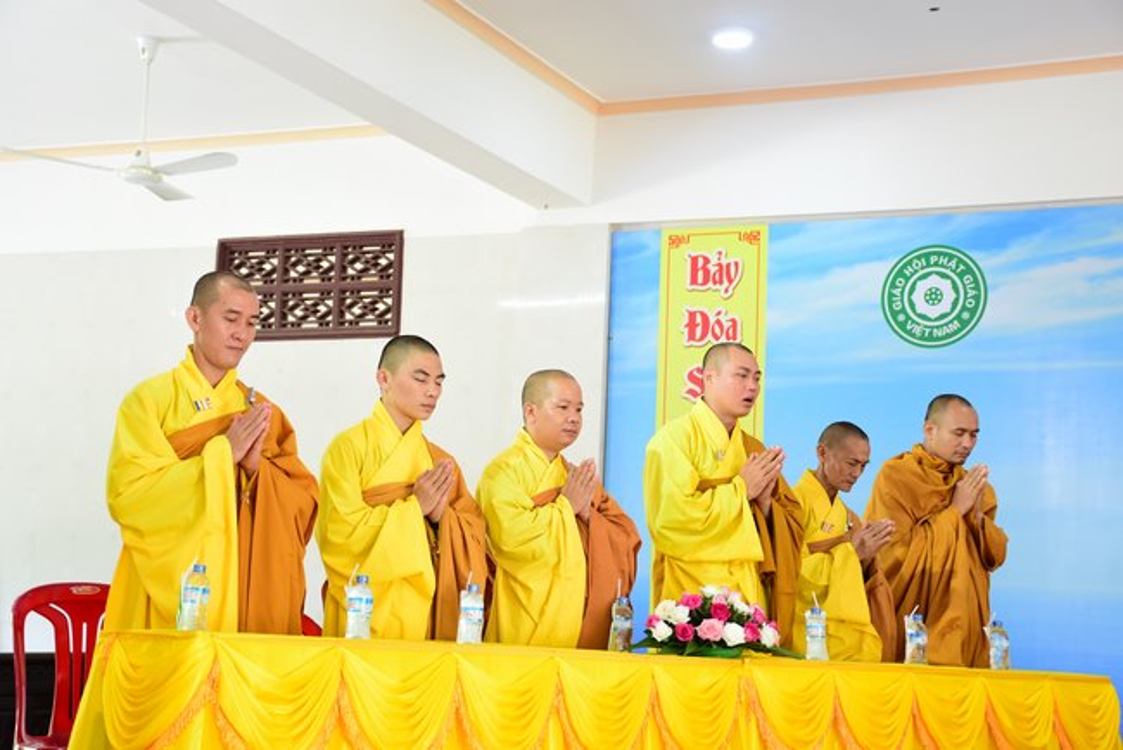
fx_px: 1872
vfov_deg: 22.6
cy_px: 375
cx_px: 562
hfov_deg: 33.4
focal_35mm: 60
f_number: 4.5
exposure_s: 1/30
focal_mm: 40
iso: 1000
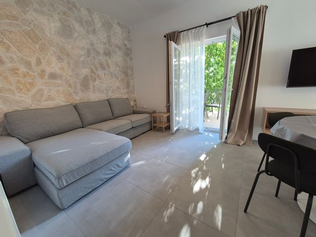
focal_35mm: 13
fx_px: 119
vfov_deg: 89.9
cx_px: 158
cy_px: 118
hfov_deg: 106.2
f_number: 2.2
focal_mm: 2.2
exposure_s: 1/100
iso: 100
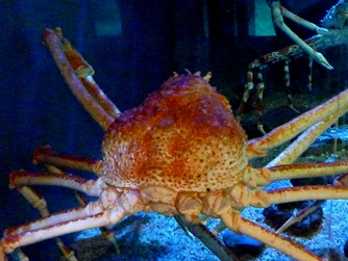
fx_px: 443
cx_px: 234
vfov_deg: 32.7
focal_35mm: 44
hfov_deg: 42.3
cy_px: 172
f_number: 3.3
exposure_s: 1/4
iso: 6400
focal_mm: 4.9
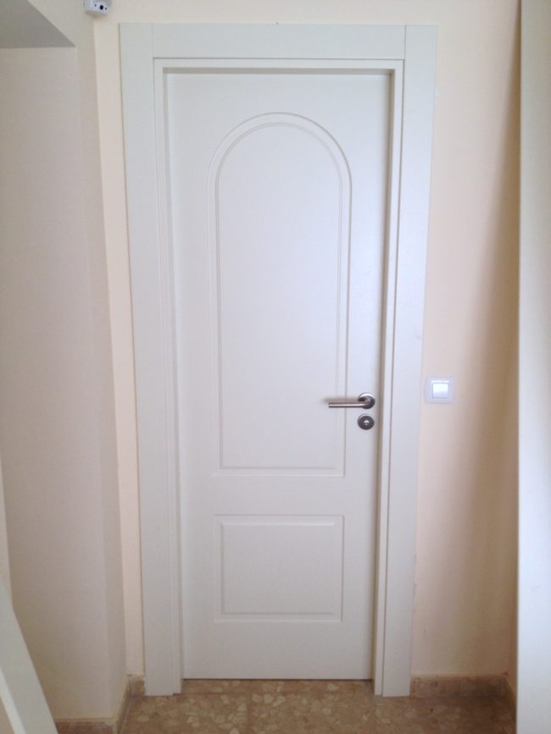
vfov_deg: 52.6
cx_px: 276
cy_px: 367
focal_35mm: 35
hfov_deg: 40.7
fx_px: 743
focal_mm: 4.28
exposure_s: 1/120
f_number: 2.4
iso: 50
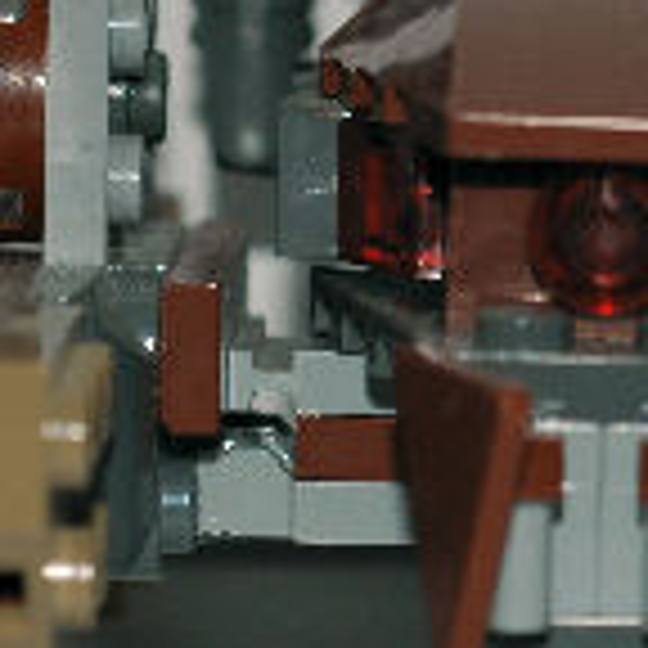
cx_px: 612
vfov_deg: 5.1
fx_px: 7201
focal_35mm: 340
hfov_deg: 5.1
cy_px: 108
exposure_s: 1/125
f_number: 6.3
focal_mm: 60
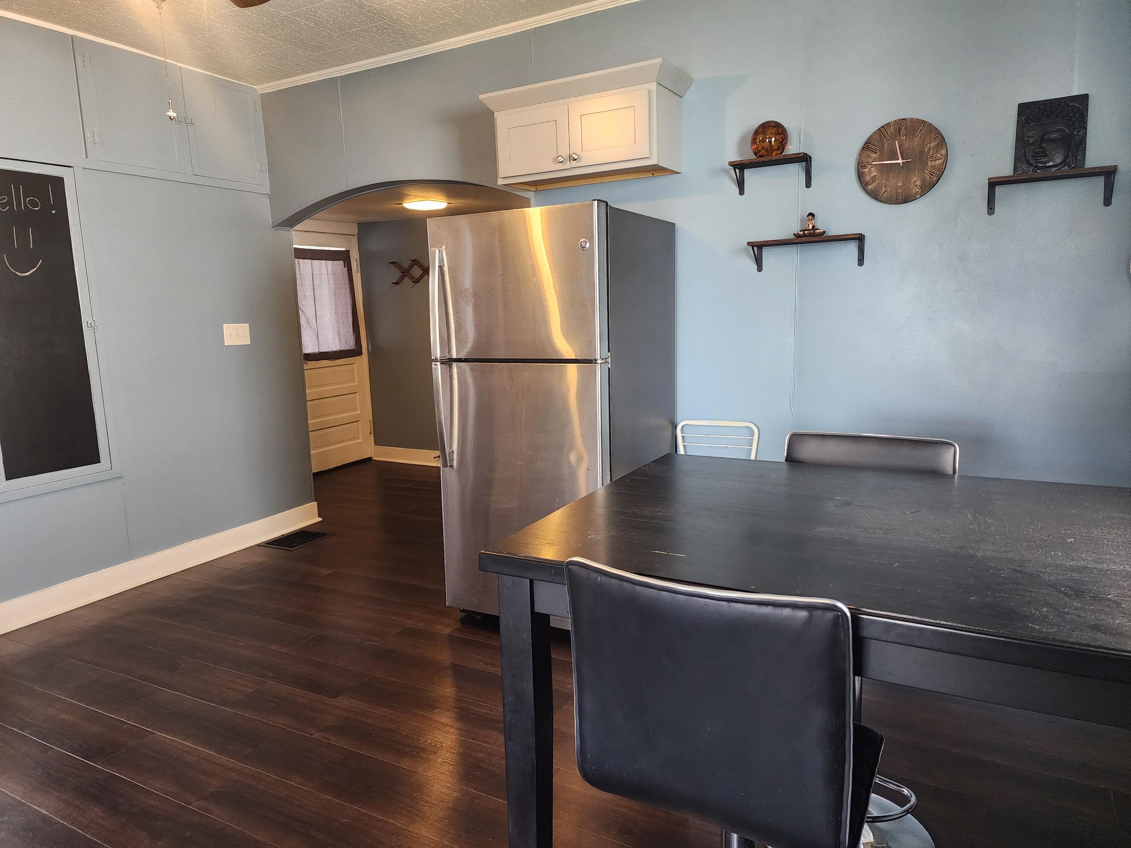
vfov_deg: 58.9
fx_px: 751
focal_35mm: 23
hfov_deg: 73.9
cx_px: 566
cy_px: 424
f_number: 1.8
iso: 800
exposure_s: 1/120
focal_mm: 6.4
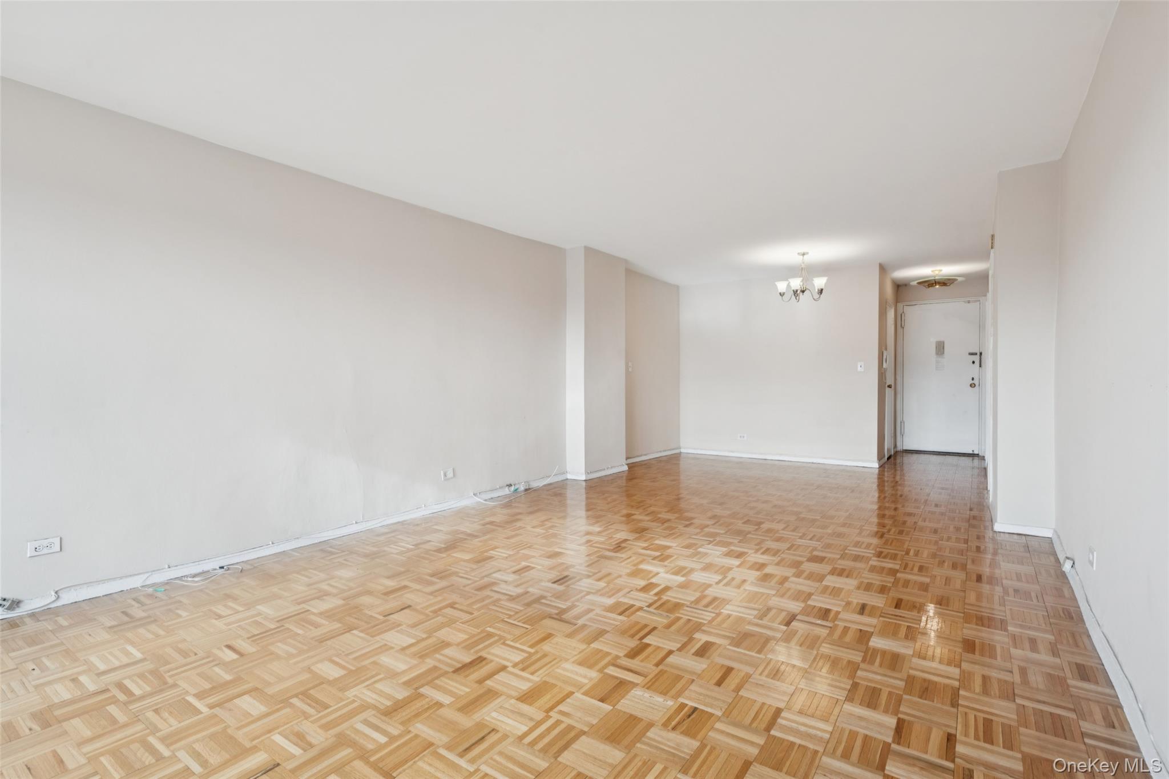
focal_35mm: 17
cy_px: 390
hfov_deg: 93.3
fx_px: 552
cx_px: 584
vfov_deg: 70.4
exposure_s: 1/100
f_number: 8
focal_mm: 17
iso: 400
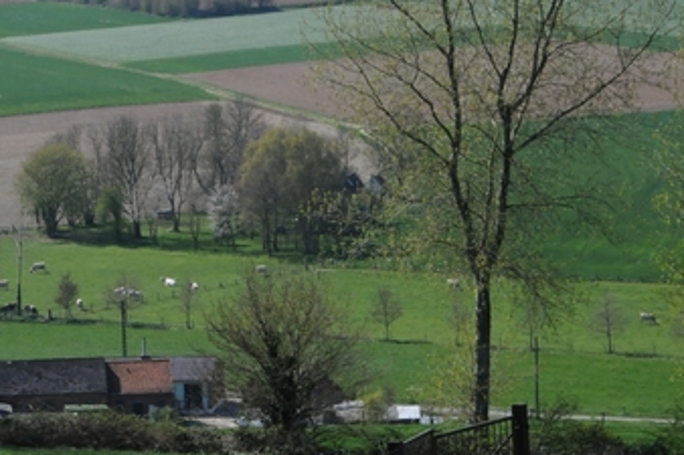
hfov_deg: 11.0
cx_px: 97
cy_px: 273
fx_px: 3532
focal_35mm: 186
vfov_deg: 7.4
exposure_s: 1/800
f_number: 11
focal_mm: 70
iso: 800
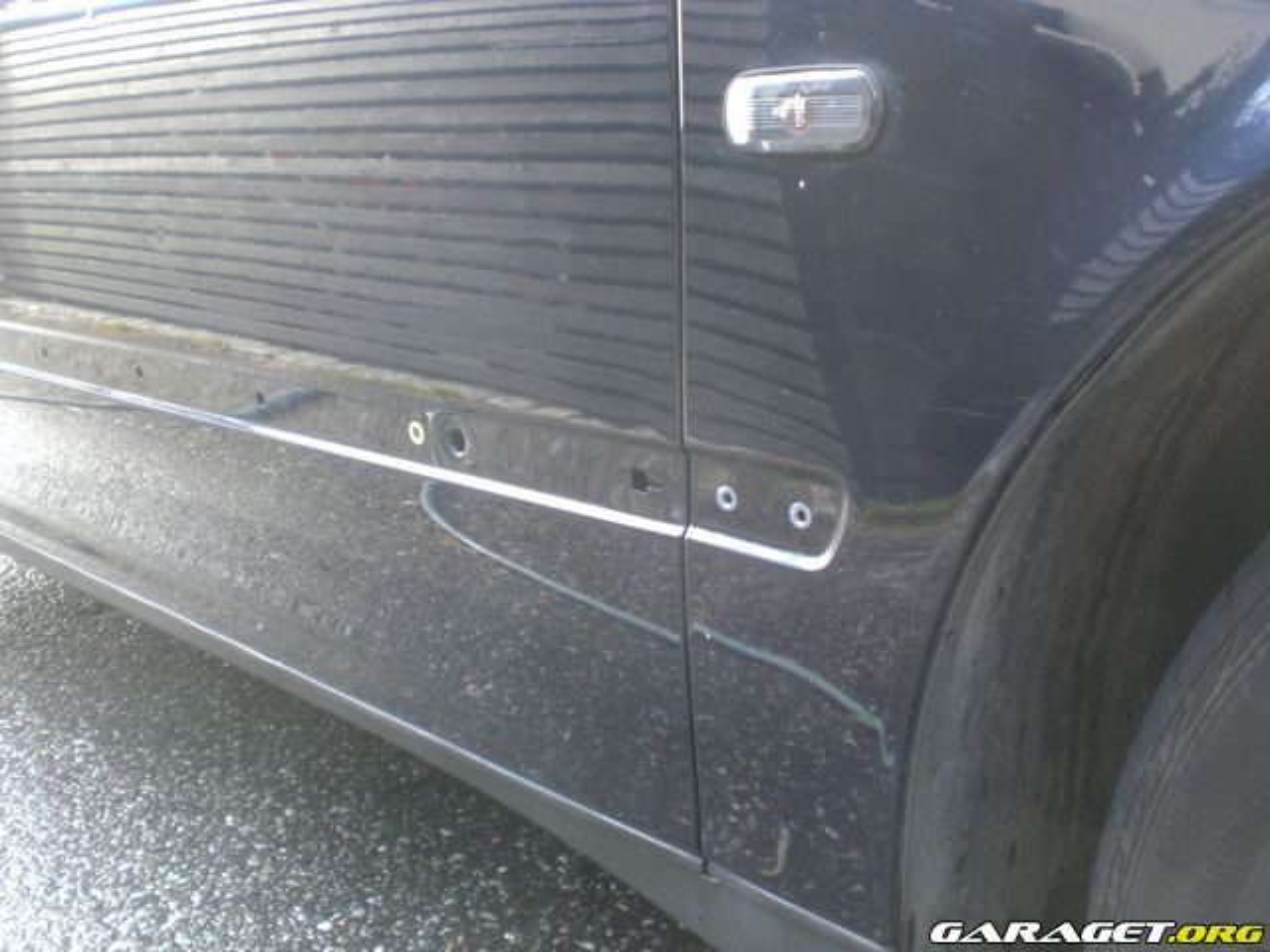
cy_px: 476
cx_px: 635
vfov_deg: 37.7
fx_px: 1394
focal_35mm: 38
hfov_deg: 49.0
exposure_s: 1/60
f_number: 3.1
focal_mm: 6.3
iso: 200
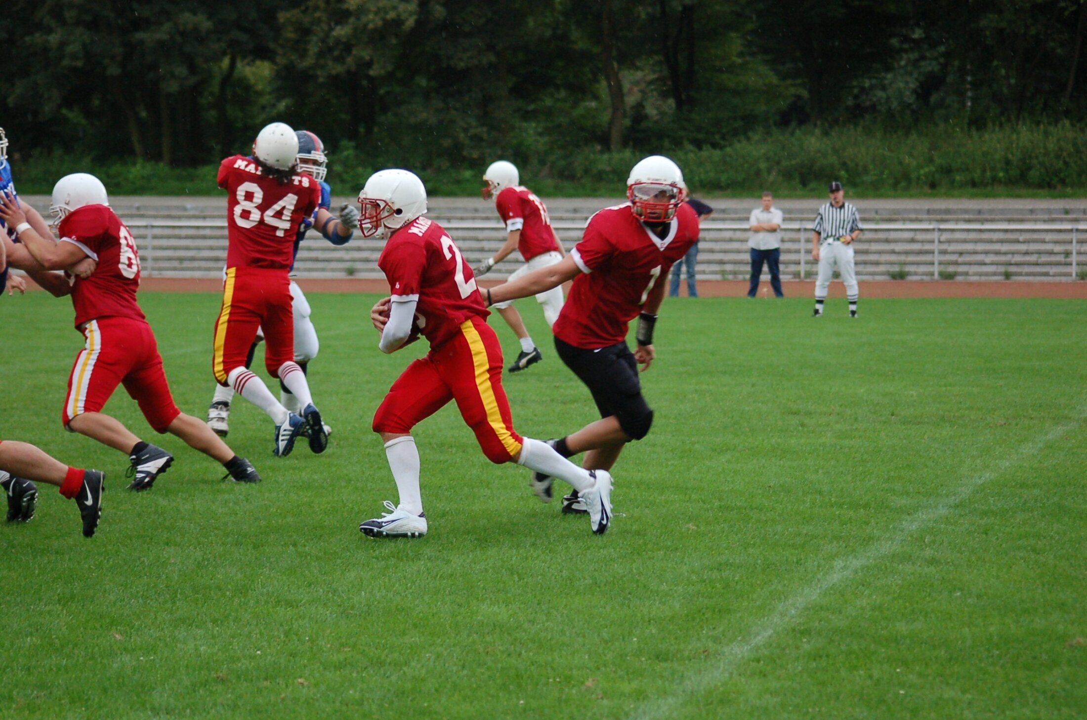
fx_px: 4295
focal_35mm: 142
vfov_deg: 9.6
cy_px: 360
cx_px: 544
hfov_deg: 14.4
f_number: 4.2
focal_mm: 95
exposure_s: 1/500
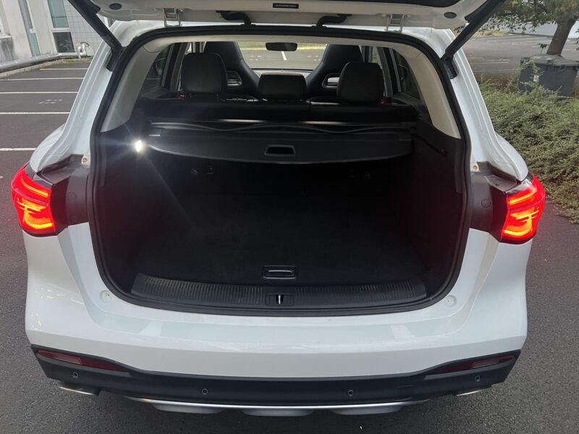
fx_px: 435
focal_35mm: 26
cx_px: 290
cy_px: 217
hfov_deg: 67.3
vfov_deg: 53.1
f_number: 1.5
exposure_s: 1/44
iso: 500
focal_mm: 5.7
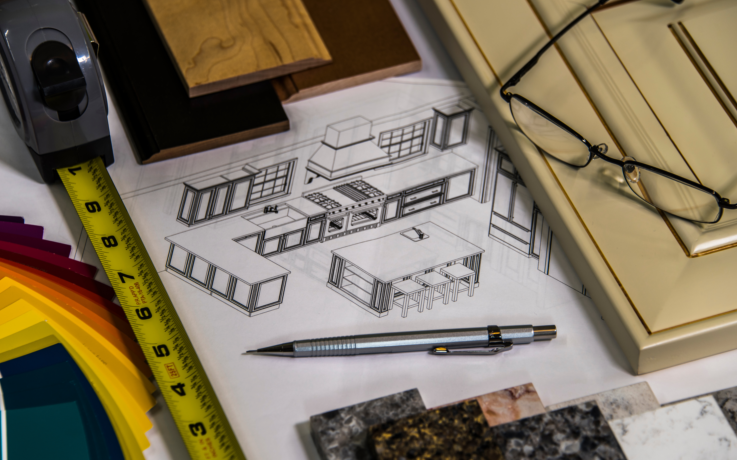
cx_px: 369
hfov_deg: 15.1
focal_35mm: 138
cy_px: 236
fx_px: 2772
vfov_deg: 9.5
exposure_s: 1/80
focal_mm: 135
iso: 64
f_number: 5.6
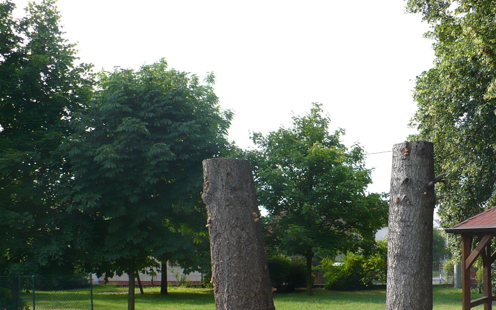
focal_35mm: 57
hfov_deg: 35.3
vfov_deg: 22.4
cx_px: 330
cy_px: 257
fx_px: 771
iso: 100
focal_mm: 6.1
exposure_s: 1/400
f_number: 2.8
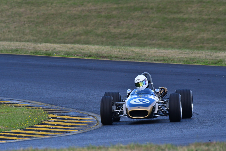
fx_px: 4710
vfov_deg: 1.8
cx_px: 113
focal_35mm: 750
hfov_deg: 2.7
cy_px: 76
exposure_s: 1/640
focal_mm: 500
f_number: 11
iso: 1000
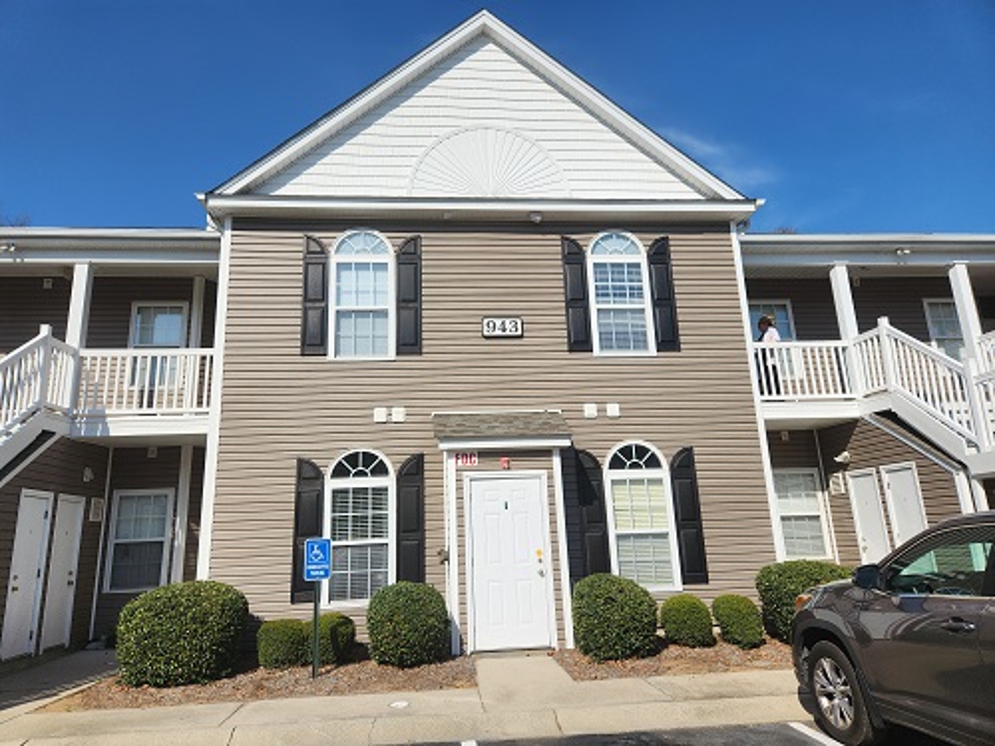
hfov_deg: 73.9
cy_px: 373
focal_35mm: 23
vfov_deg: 58.9
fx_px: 661
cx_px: 498
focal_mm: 5.4
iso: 20
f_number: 1.8
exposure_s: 1/3264
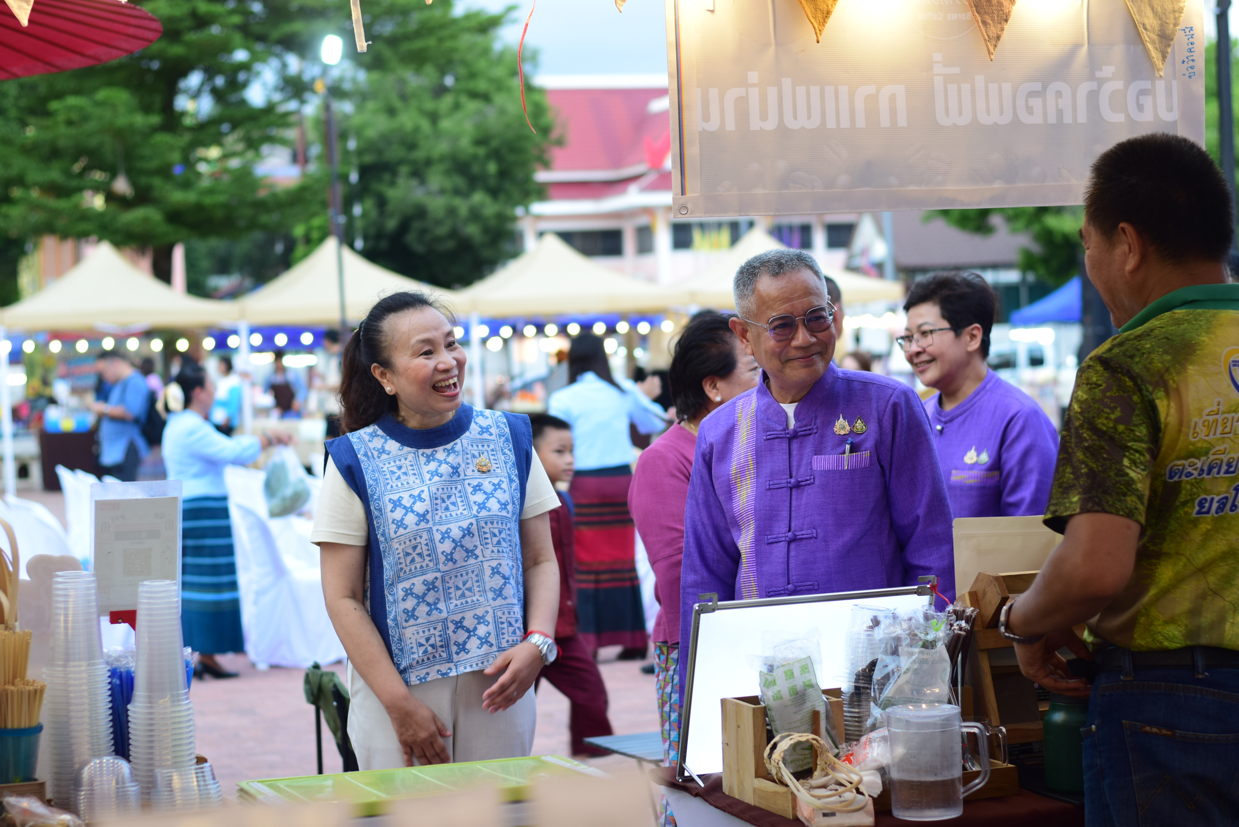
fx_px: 2582
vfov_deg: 18.2
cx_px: 620
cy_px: 414
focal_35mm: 75
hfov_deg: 27.0
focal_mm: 50
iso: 200
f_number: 3.2
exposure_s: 1/100
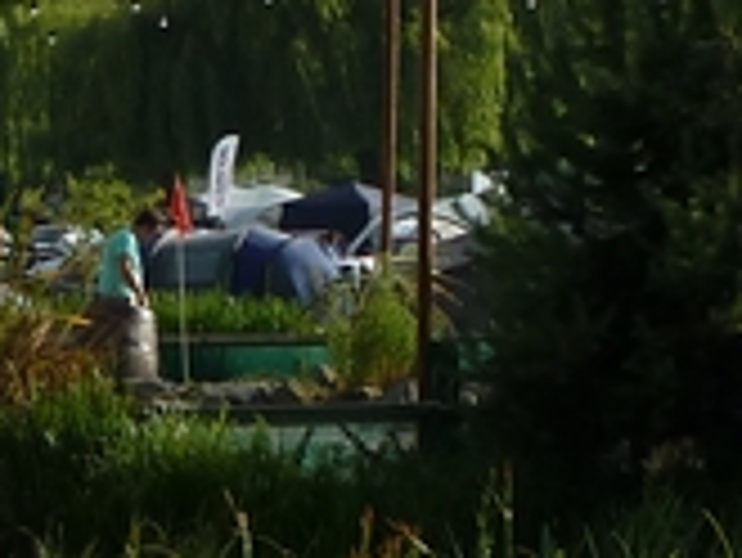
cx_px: 706
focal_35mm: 297
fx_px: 6371
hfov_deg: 6.6
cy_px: 1233
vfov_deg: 4.9
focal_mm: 7.9
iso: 80
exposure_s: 1/500
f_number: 4
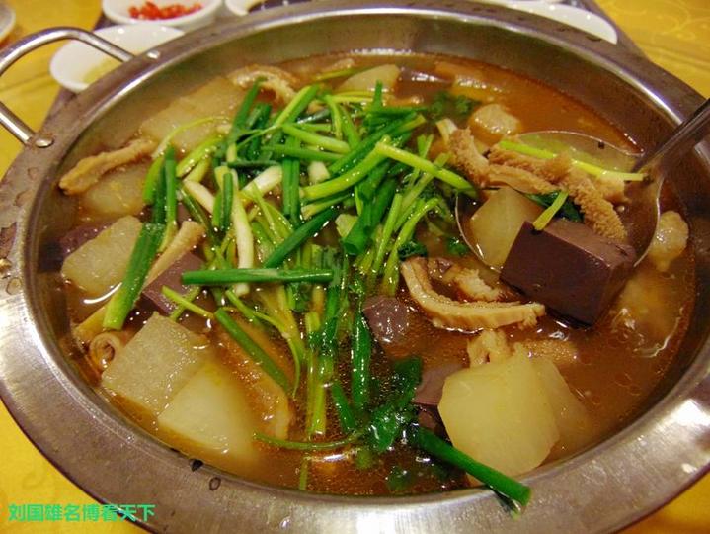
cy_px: 267
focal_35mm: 25
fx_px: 513
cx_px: 355
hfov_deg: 69.4
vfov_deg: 54.9
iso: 400
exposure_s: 1/15
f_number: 3
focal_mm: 4.5
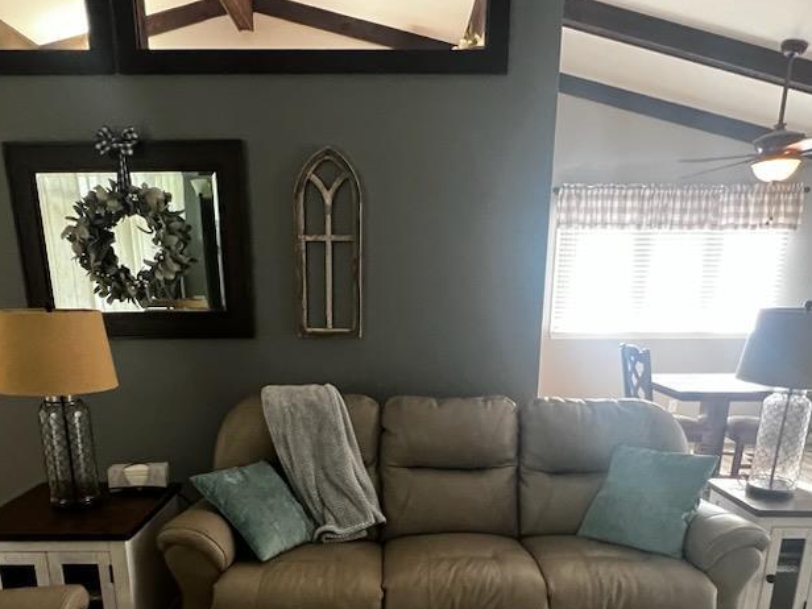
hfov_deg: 65.3
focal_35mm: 27
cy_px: 488
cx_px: 386
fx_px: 633
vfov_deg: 48.4
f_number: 1.8
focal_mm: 1.57
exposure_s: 1/60
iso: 640
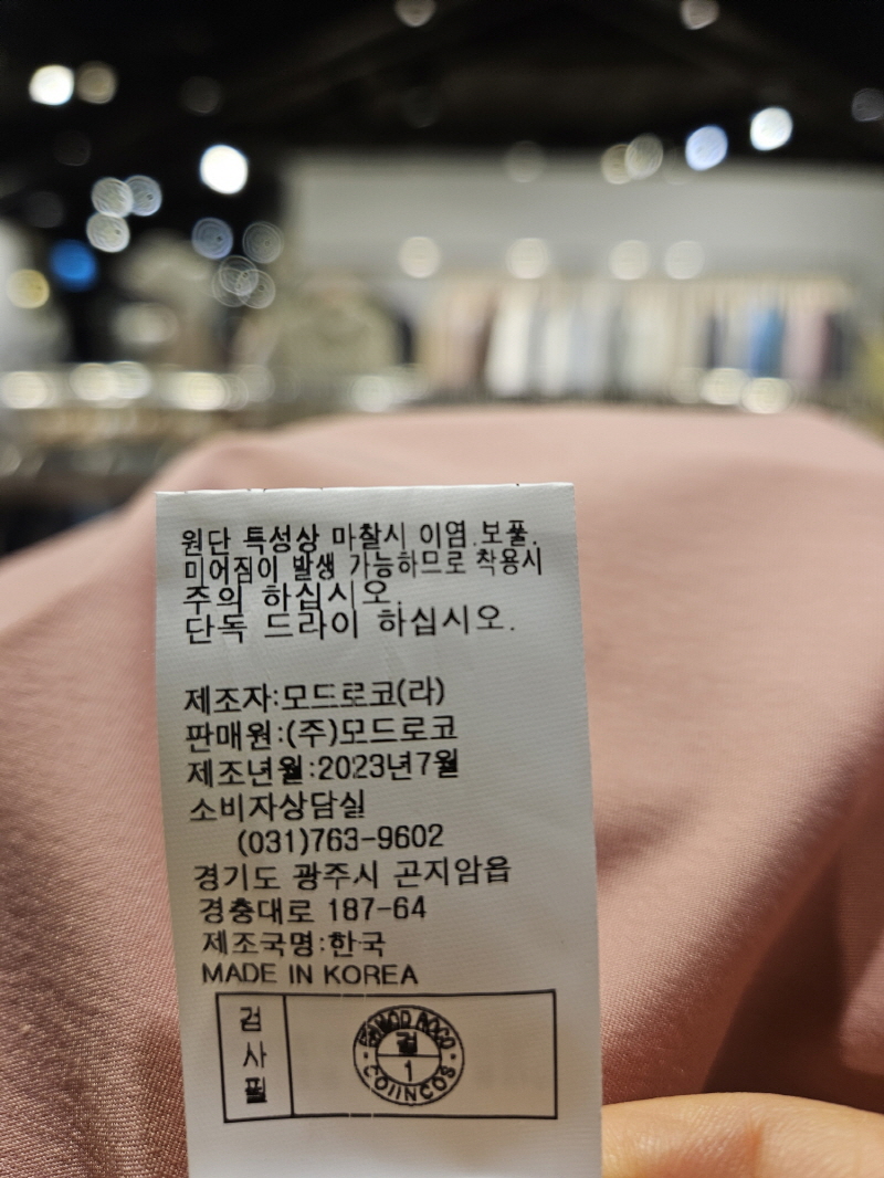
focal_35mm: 23
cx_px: 442
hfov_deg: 58.9
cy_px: 589
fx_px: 783
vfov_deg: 73.9
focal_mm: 5.4
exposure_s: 1/120
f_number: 1.8
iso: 40
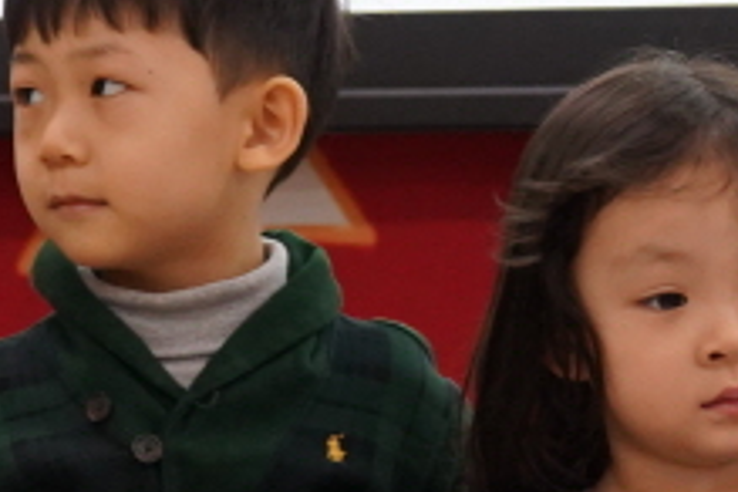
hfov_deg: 5.7
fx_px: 7297
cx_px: 1085
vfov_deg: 3.9
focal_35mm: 356
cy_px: 625
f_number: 7.1
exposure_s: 1/100
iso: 2500
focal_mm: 60
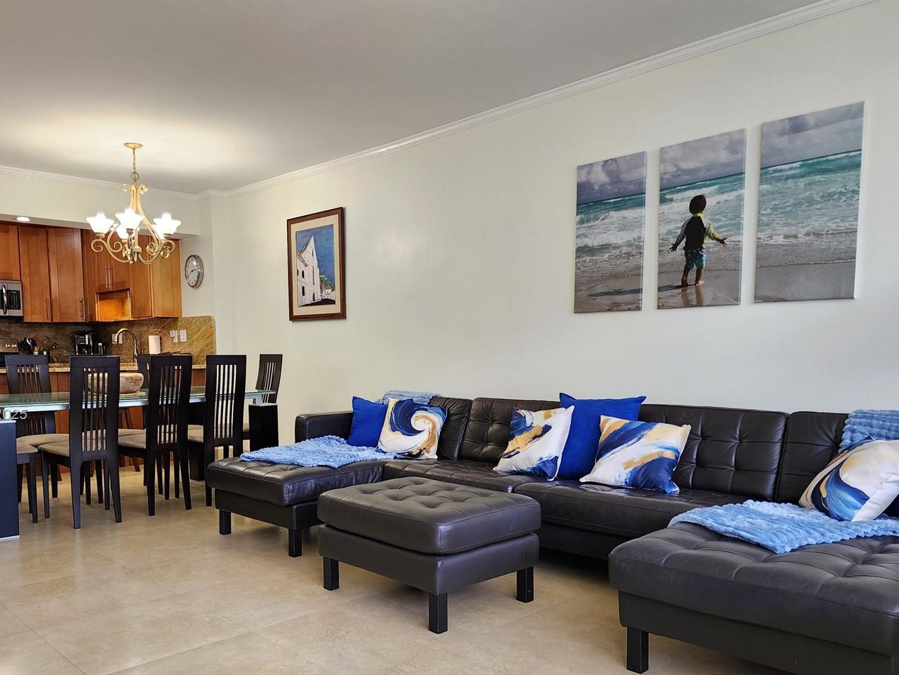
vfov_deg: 47.9
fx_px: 753
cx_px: 368
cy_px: 415
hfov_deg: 61.2
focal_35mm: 29
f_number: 1.8
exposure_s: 1/120
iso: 125
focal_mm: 6.4
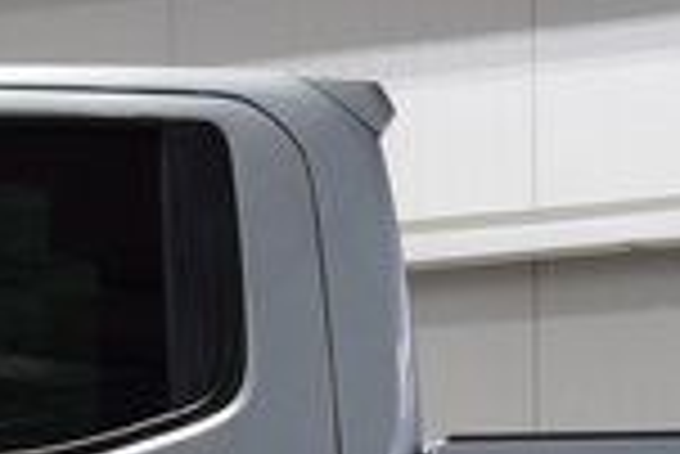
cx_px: -234
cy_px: 874
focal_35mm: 294
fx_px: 5566
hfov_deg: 6.9
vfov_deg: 4.6
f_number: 7.1
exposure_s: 1/25
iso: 400
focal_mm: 29
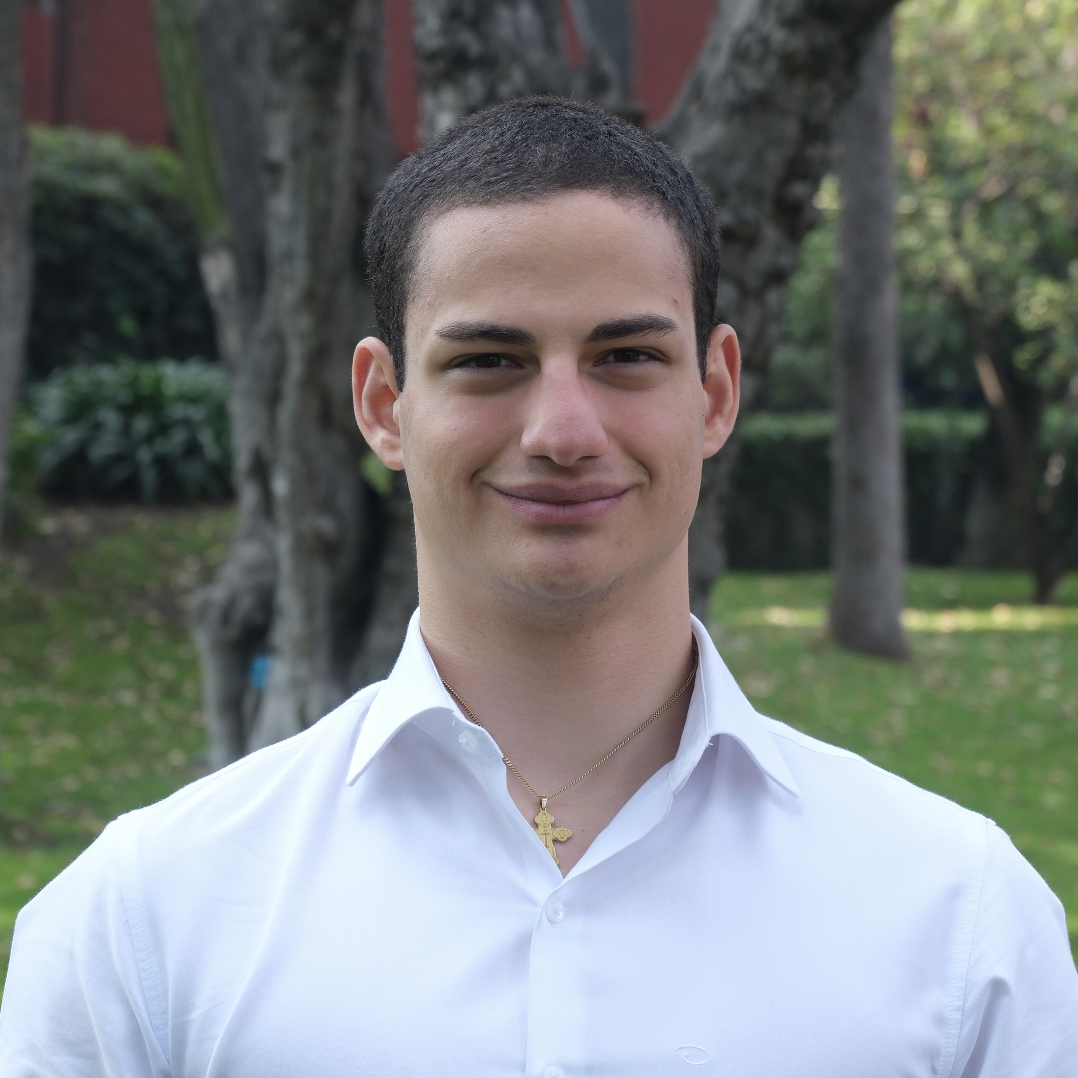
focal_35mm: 96
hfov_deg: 18.1
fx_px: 3382
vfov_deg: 18.1
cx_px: 539
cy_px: 433
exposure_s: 1/250
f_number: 5
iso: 400
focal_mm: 50
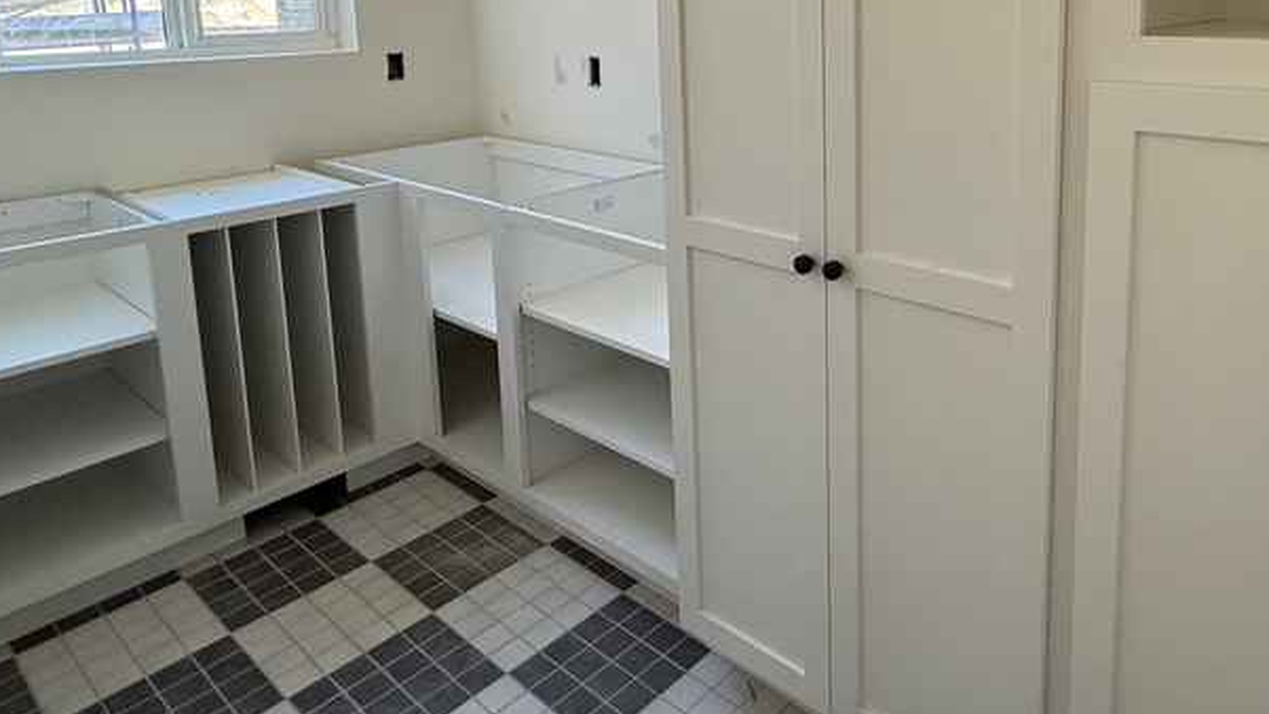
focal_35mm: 26
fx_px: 875
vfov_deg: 41.9
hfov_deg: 69.7
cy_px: 114
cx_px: 855
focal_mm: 2.22
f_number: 2.2
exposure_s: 1/99
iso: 200
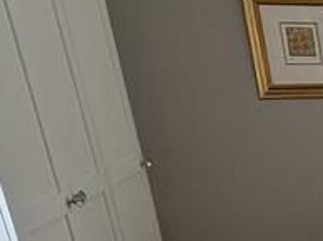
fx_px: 690
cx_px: 628
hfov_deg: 18.5
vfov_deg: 18.6
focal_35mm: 74
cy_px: 307
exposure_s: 1/100
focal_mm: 2.22
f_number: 2.2
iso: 80
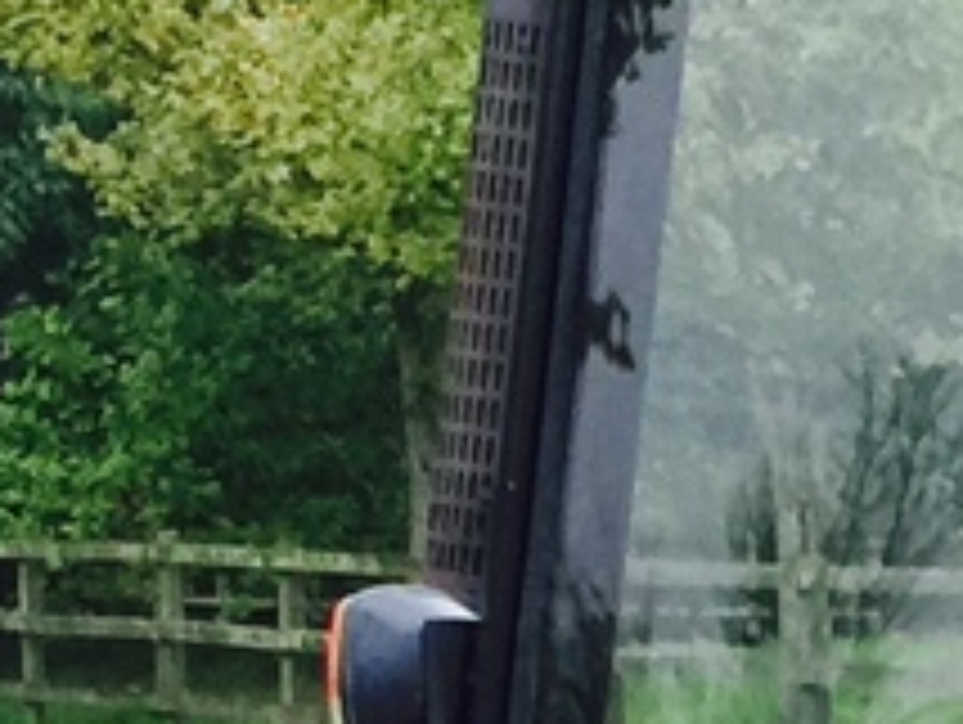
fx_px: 6155
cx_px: 2066
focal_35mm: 221
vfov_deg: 6.5
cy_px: 1596
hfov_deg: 8.4
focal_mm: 4.15
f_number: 2.2
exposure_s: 1/33
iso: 50
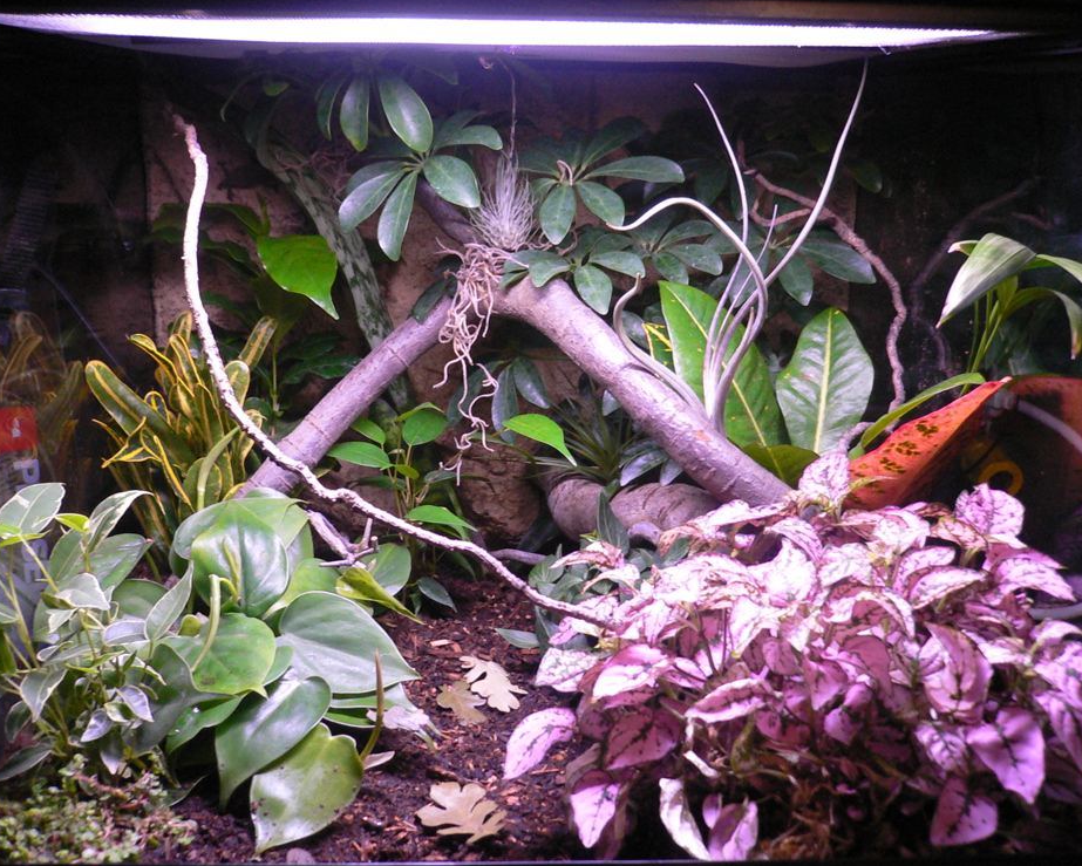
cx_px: 533
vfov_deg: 40.2
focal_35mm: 37
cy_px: 430
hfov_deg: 49.1
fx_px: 1185
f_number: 2.8
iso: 200
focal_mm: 5.8
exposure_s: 1/8
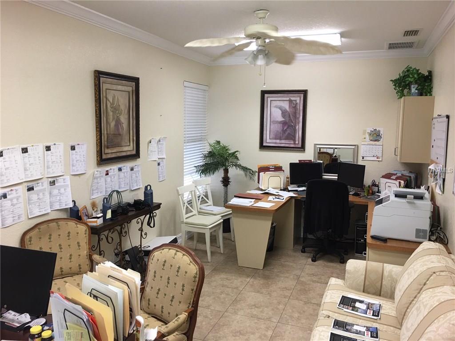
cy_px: 170
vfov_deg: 48.2
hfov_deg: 61.7
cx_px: 228
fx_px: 381
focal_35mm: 29
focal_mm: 4.15
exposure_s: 1/15
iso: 32
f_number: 2.2
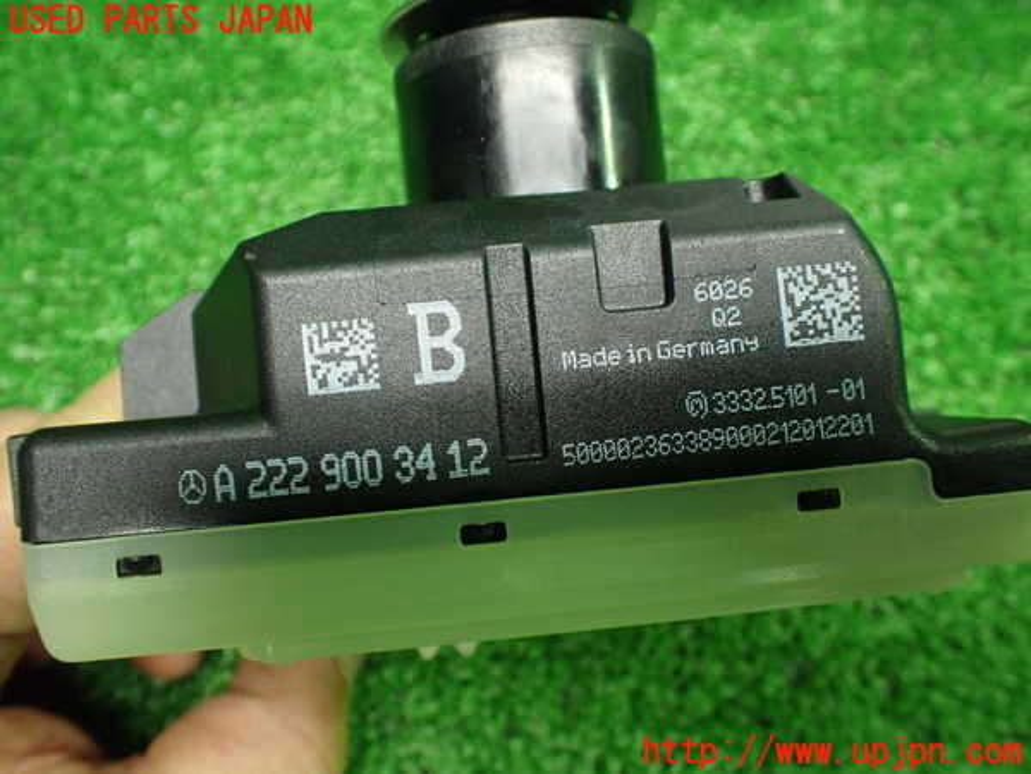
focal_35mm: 30
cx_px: 516
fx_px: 894
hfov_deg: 60.0
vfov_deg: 46.8
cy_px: 387
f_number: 2.3
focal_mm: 5.4
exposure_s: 1/80
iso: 800
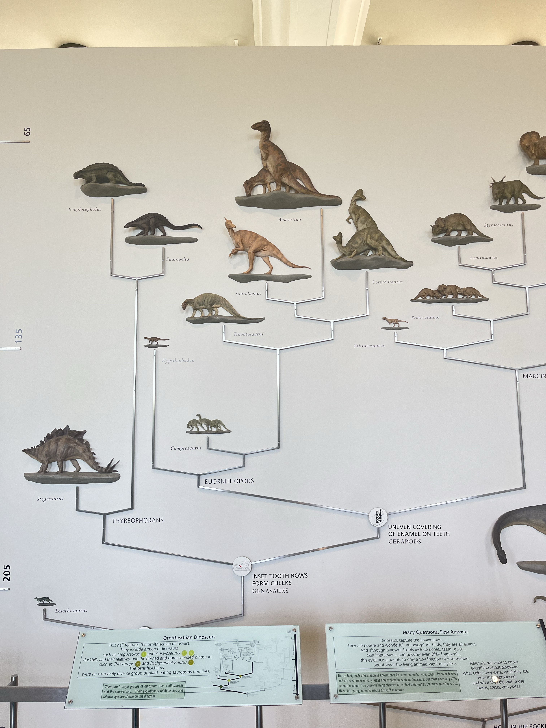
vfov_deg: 67.3
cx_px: 273
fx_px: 547
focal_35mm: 26
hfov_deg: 53.1
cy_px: 364
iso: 100
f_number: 1.6
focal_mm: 5.1
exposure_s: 1/120
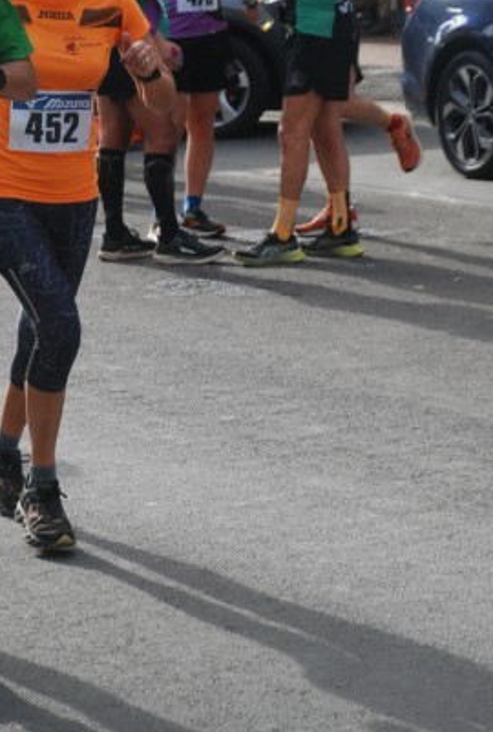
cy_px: 230
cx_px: 174
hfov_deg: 8.8
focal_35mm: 157
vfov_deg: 13.0
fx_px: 3203
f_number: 5.6
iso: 1000
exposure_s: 1/1250
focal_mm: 70
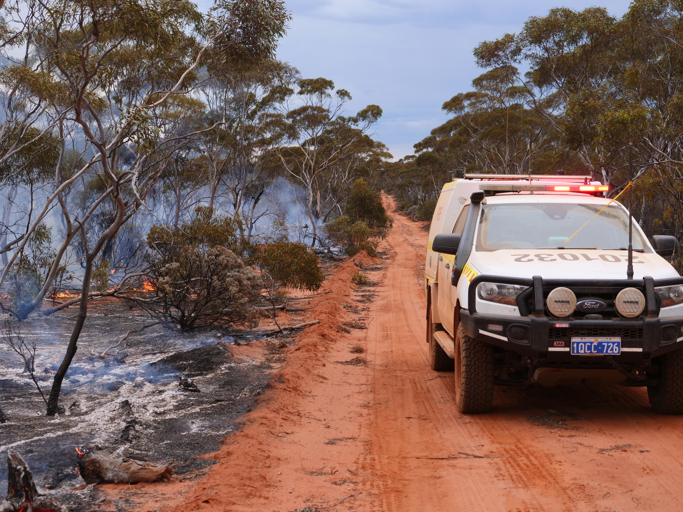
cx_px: 342
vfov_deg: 21.0
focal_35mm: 70
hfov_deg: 27.8
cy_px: 256
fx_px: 1381
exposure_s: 1/320
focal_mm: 35
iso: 200
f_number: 4.5
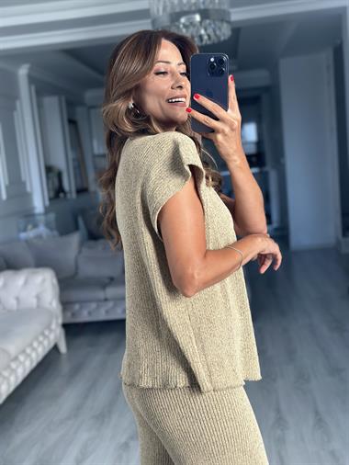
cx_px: 174
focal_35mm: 48
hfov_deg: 30.3
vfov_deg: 39.6
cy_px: 232
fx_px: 645
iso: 125
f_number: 1.78
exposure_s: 1/172
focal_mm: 6.86
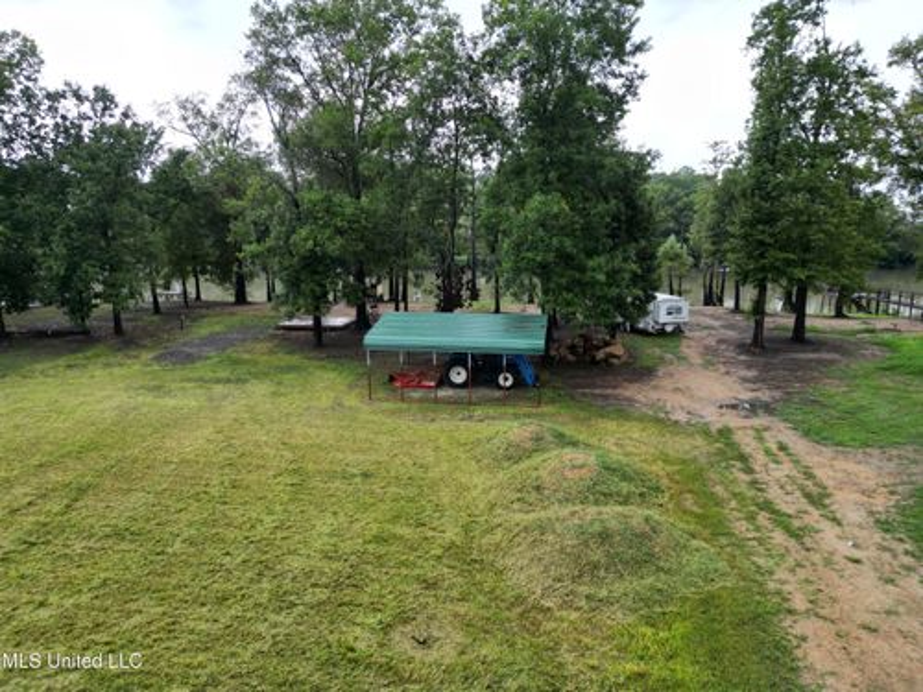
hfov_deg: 71.6
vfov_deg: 56.8
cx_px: 462
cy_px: 346
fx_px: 640
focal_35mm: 24
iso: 100
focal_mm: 6.72
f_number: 1.7
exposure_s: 1/400
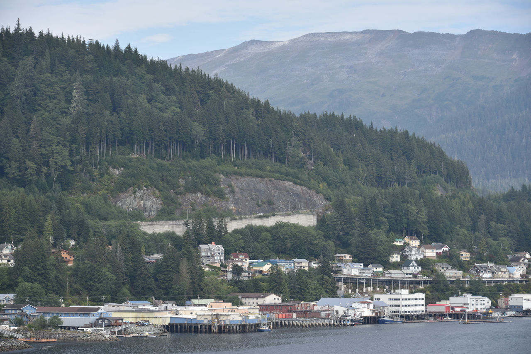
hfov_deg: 17.6
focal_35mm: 116
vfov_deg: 11.8
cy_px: 177
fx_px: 1711
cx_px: 266
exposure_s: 1/250
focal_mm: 116
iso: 100
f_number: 7.1
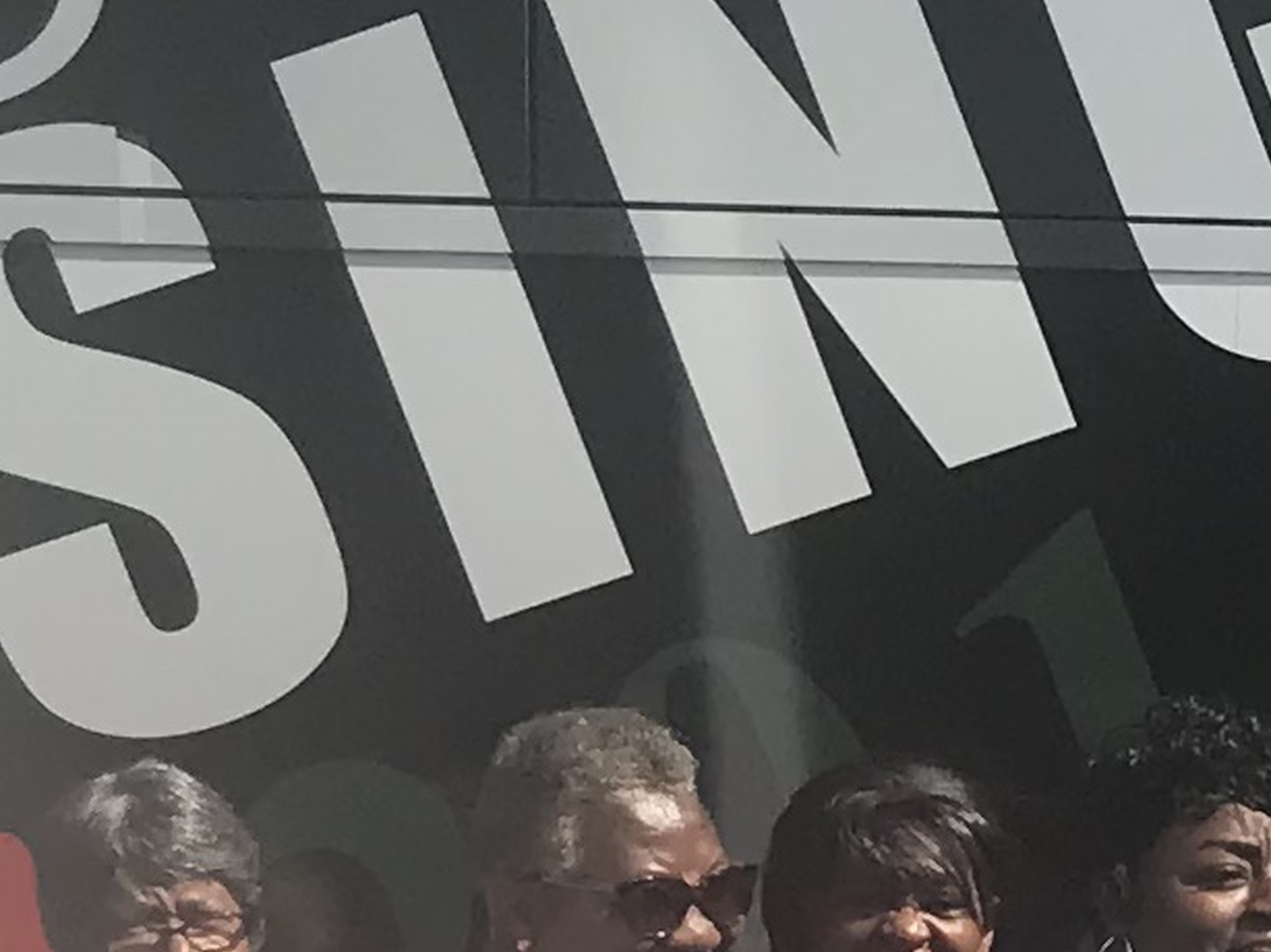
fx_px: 6753
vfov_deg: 7.9
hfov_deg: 9.6
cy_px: 1563
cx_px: 3002
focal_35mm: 184
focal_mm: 3.99
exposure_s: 1/1623
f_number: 1.8
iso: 20
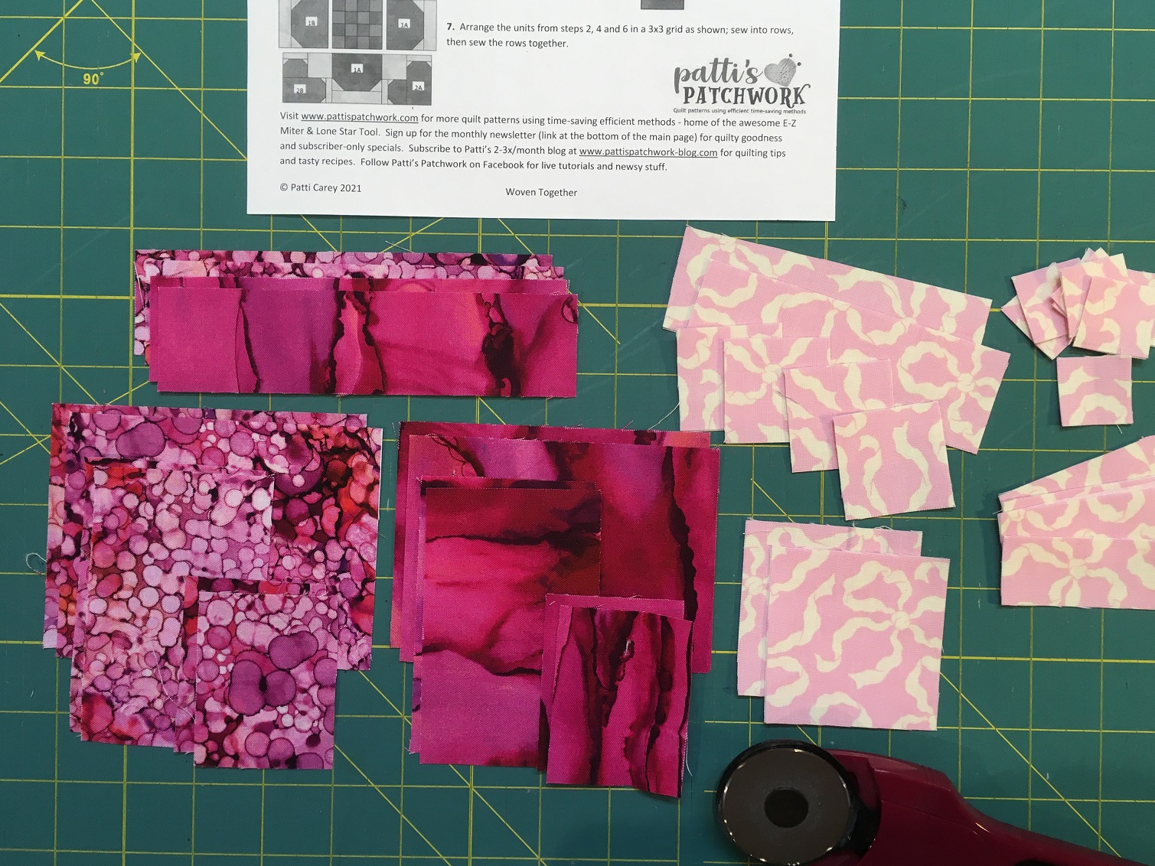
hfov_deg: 58.3
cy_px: 426
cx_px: 611
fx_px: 1034
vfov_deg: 45.4
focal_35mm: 31
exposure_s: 1/40
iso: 25
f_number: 2.2
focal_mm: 4.15
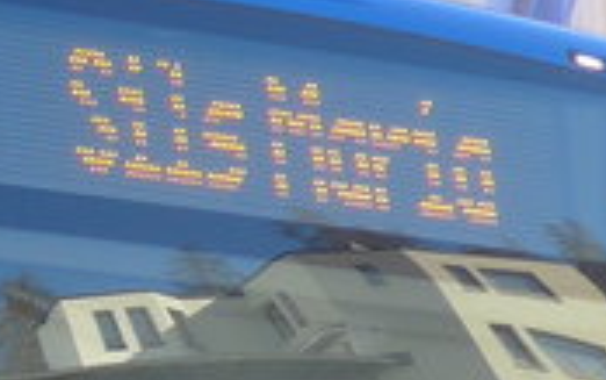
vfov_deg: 6.2
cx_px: -787
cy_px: 443
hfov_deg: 9.0
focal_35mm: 212
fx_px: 3504
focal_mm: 6
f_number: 2.8
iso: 80
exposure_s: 1/320
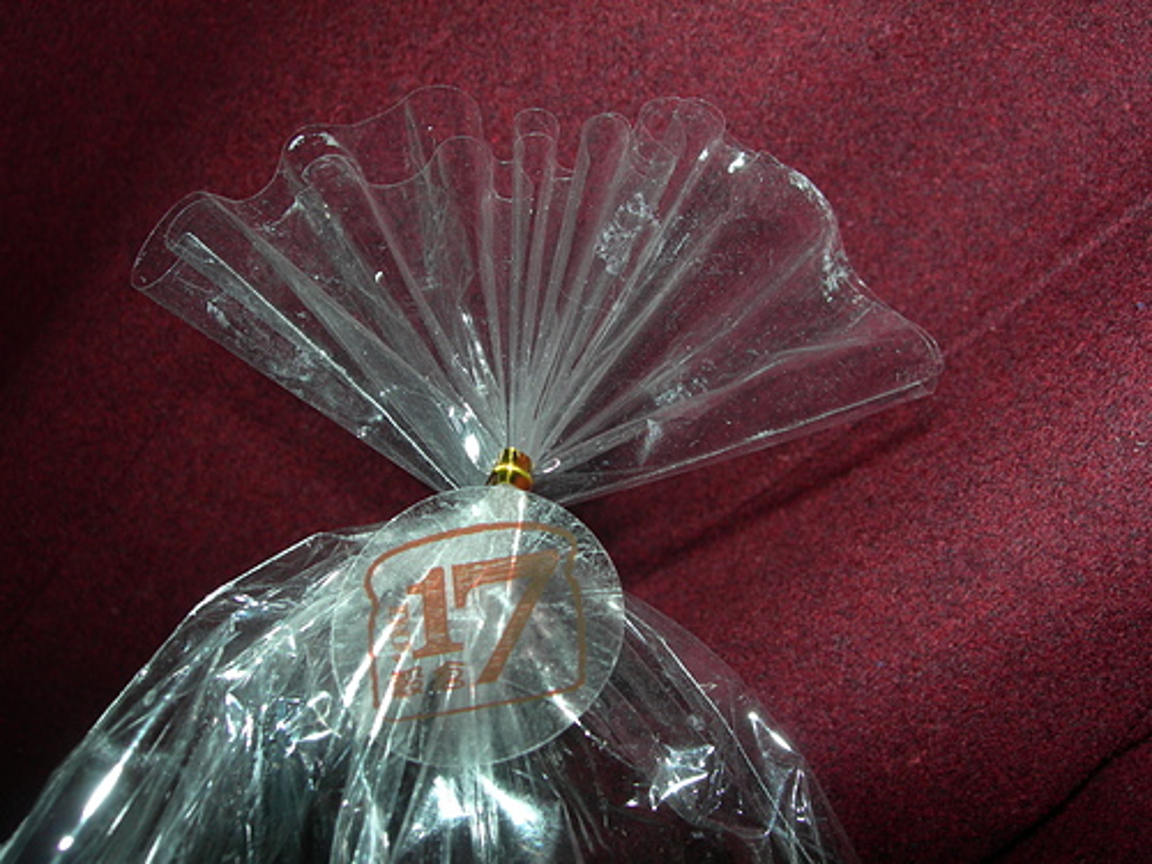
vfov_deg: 37.7
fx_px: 1265
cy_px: 432
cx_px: 576
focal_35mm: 38
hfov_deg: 49.0
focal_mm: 7.8
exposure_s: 1/60.1
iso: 50
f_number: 4.8
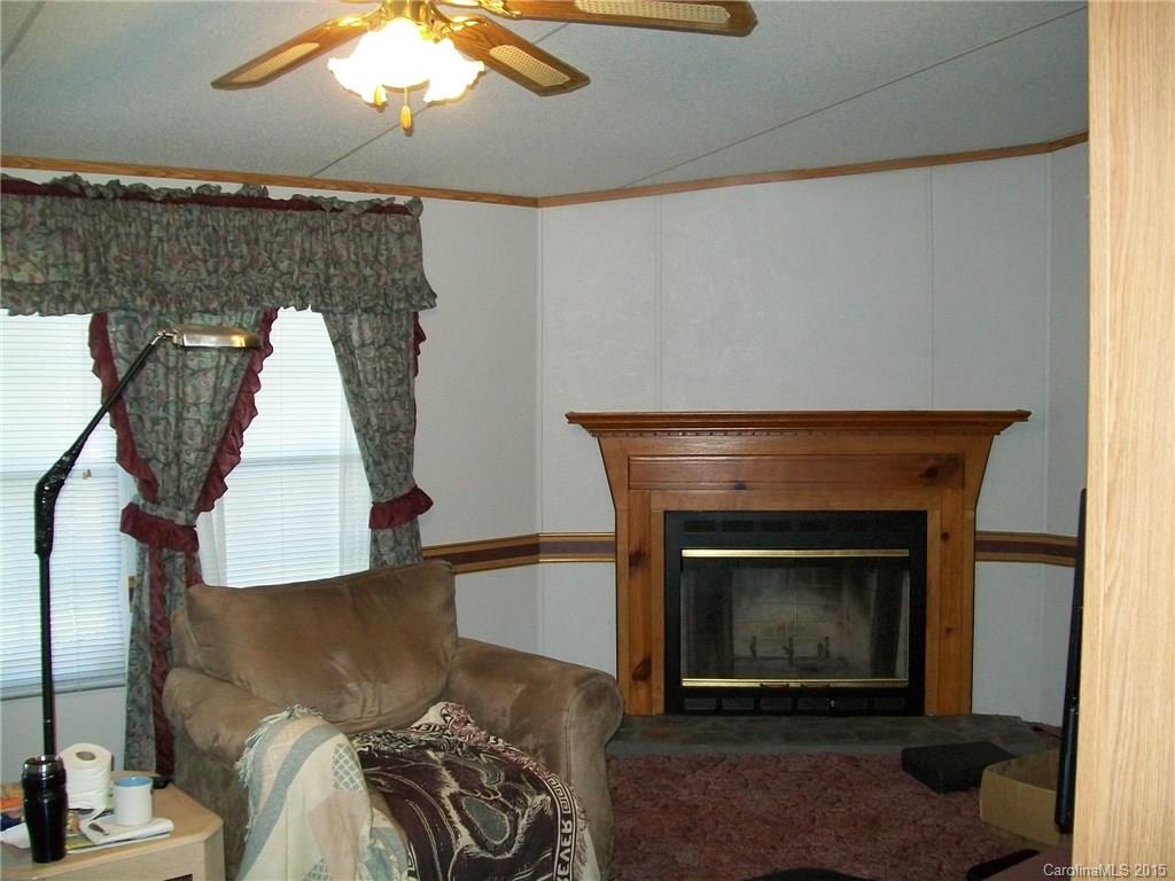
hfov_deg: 51.4
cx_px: 588
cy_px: 440
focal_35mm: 36
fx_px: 1222
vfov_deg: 39.7
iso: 160
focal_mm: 6
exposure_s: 1/60
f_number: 2.7
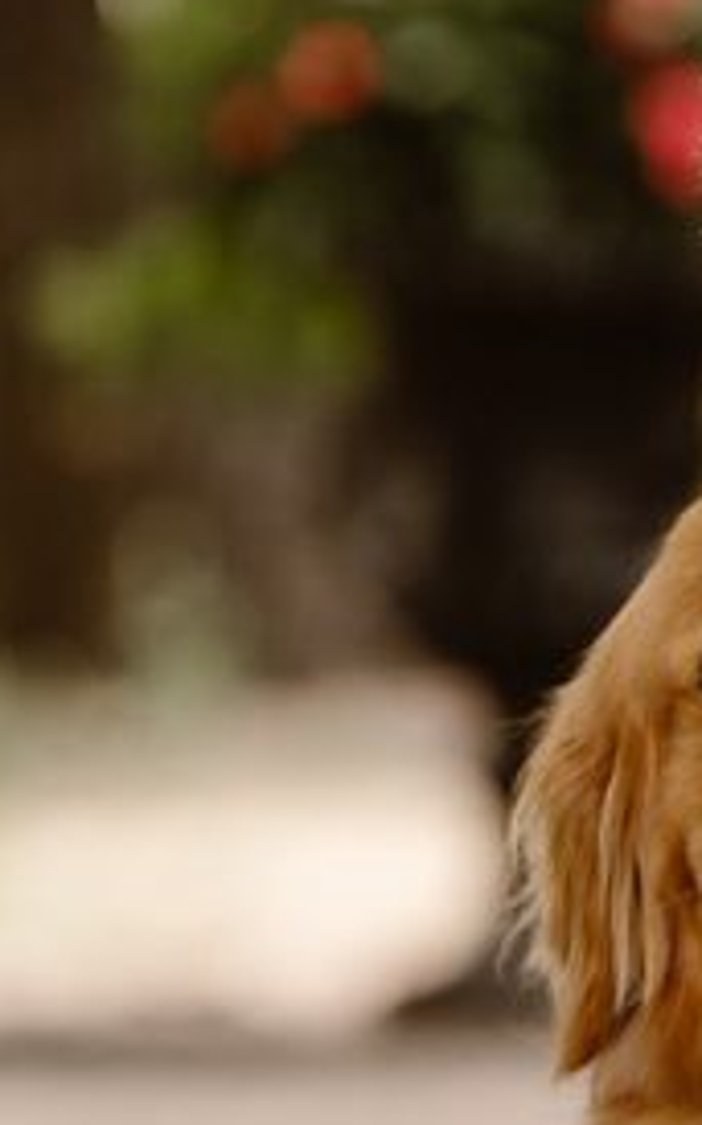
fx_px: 17497
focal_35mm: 571
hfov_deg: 2.3
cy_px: 809
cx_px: 1063
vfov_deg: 3.7
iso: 200
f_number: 2.8
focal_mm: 150
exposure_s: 1/320
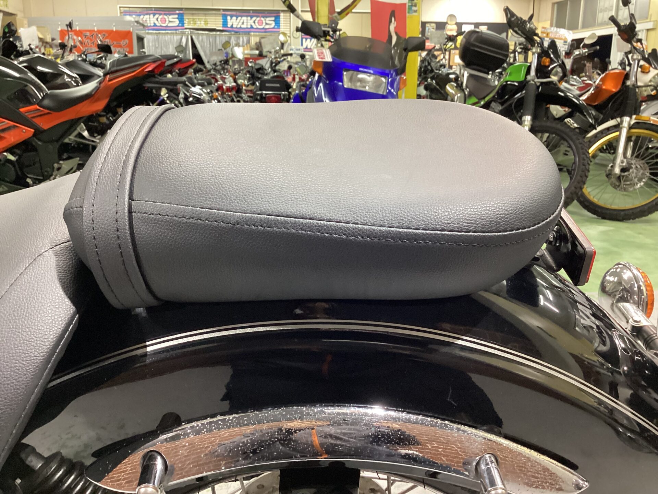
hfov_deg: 58.4
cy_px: 247
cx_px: 329
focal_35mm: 31
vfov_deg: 45.4
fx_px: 589
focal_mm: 3.3
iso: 320
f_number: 2.4
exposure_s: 1/40
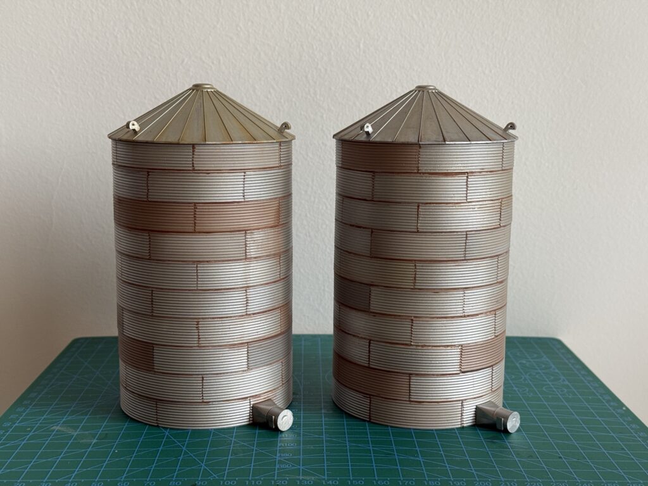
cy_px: 243
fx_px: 899
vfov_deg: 30.3
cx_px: 324
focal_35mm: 48
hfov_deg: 39.7
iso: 100
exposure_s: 1/60
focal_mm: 6.76
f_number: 1.78
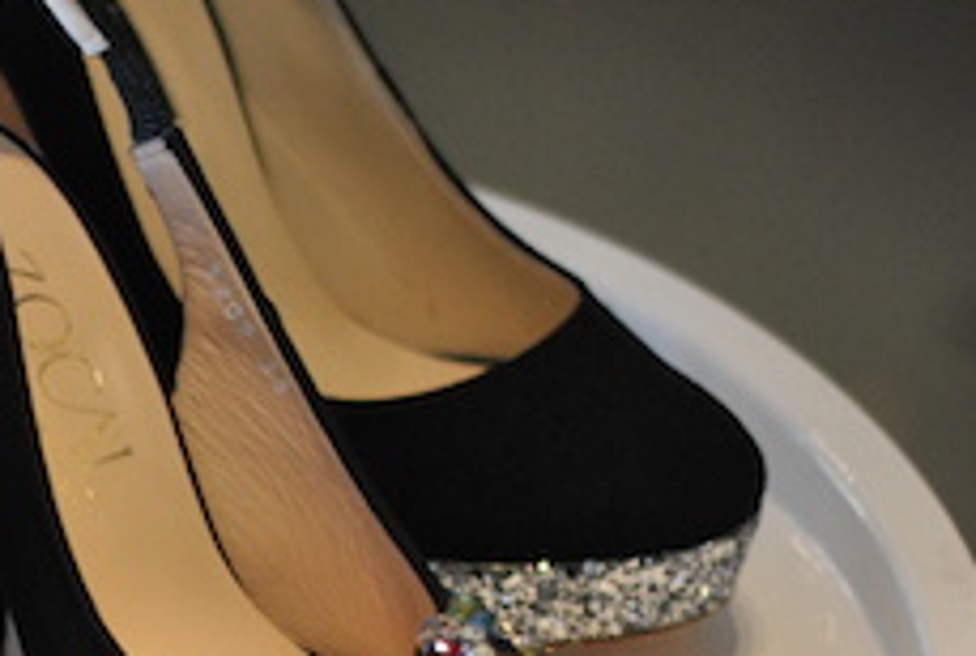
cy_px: 722
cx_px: -277
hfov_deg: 9.2
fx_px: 5953
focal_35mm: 219
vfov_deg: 6.3
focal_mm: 50
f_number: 1.8
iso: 400
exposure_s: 1/500
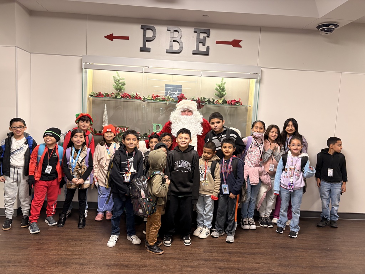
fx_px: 274
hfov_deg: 67.3
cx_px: 182
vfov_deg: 53.1
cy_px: 137
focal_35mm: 26
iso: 160
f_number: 1.6
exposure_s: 1/60
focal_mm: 5.96
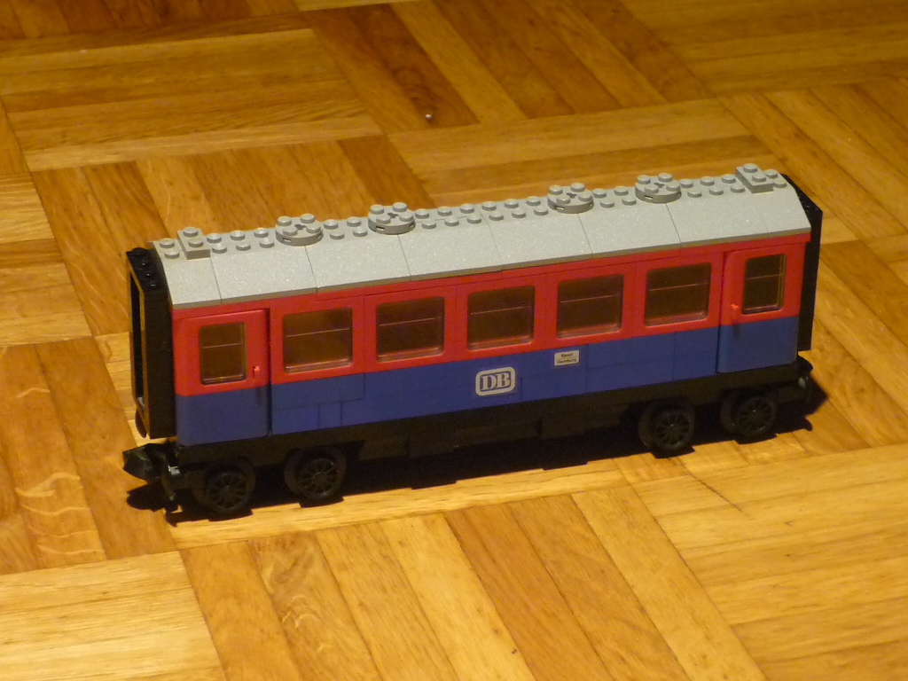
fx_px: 2439
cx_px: 454
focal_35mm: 93
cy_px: 340
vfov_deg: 15.9
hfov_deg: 21.1
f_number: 3.5
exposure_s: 1/8
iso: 400
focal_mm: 9.6
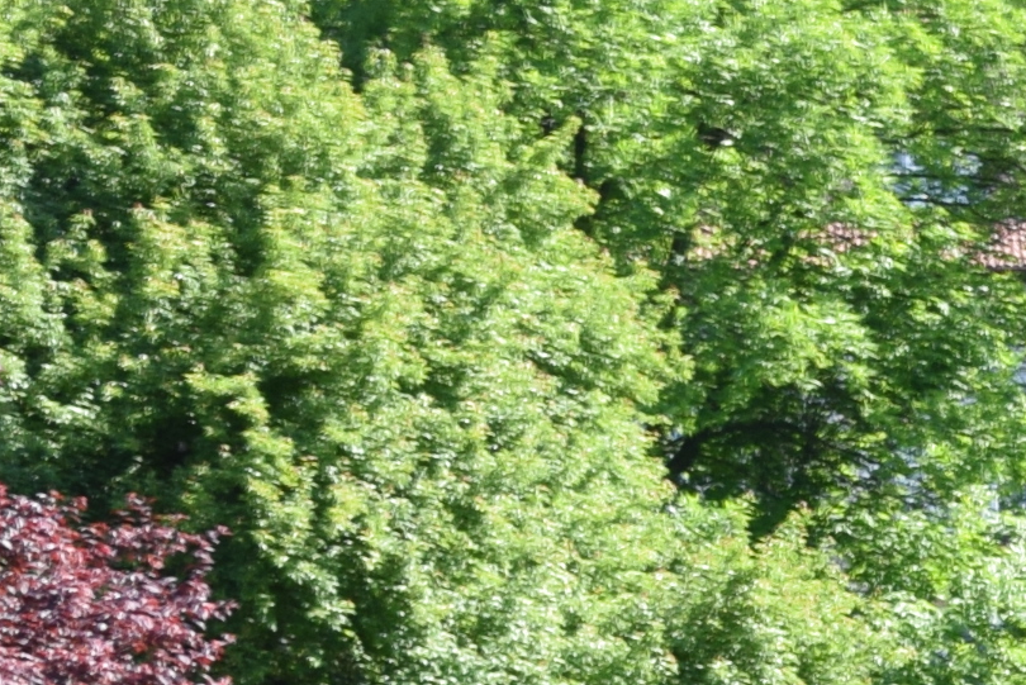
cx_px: 2746
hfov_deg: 5.9
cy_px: 1550
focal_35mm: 333
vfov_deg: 4.1
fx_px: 9495
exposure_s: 1/250
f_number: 8
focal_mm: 40
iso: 360
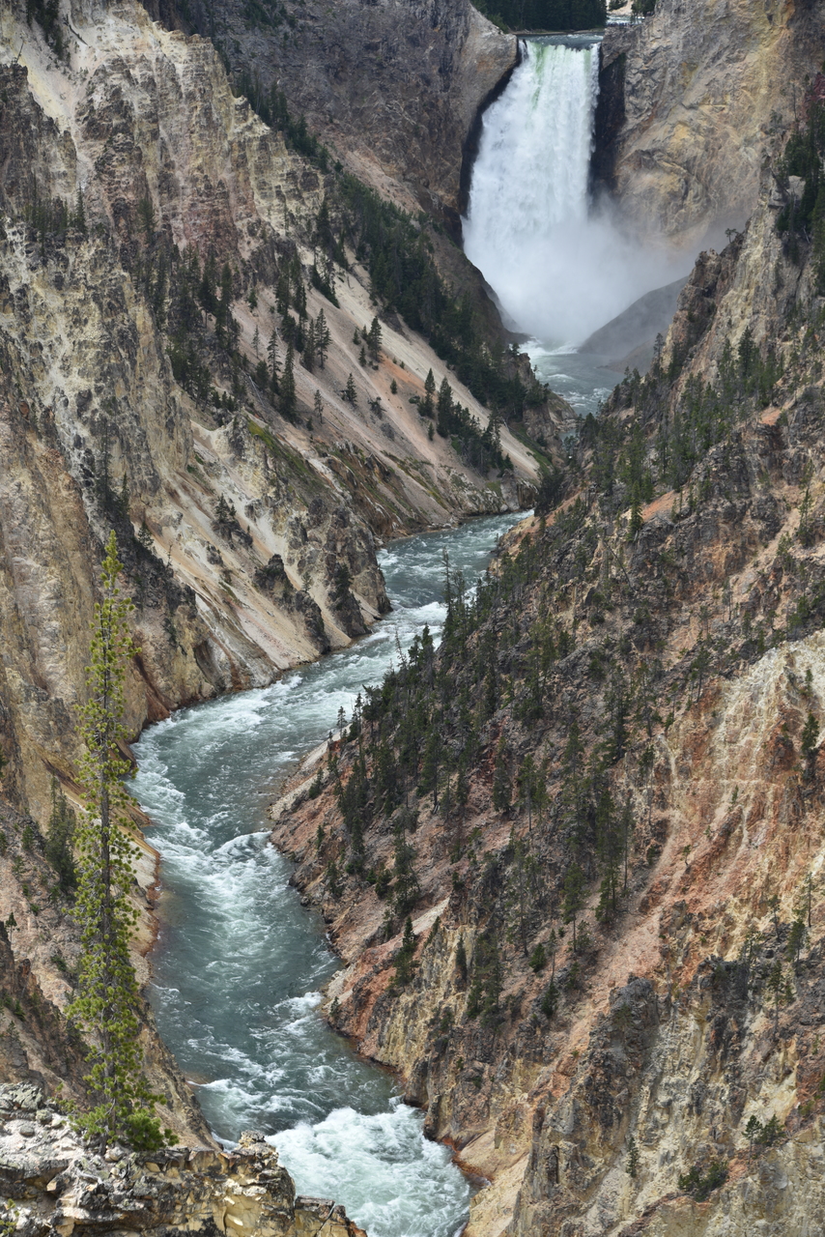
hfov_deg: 12.2
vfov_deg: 18.3
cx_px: 412
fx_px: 3848
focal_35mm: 112
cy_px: 618
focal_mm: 112
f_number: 7.1
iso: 100
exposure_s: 1/250
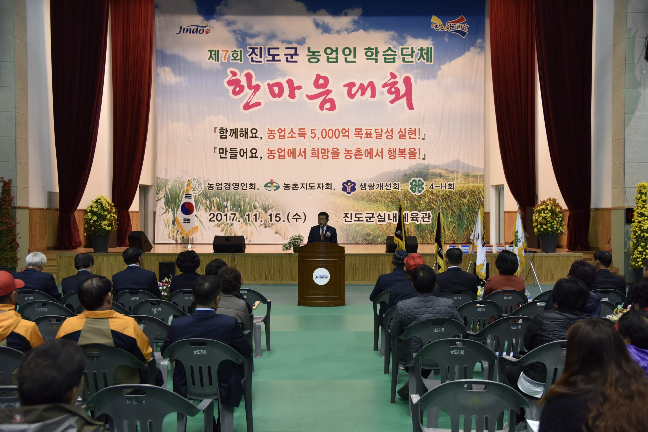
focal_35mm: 35
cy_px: 216
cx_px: 324
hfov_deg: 54.4
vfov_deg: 37.9
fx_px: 630
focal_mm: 35
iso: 1000
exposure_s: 1/125
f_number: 4
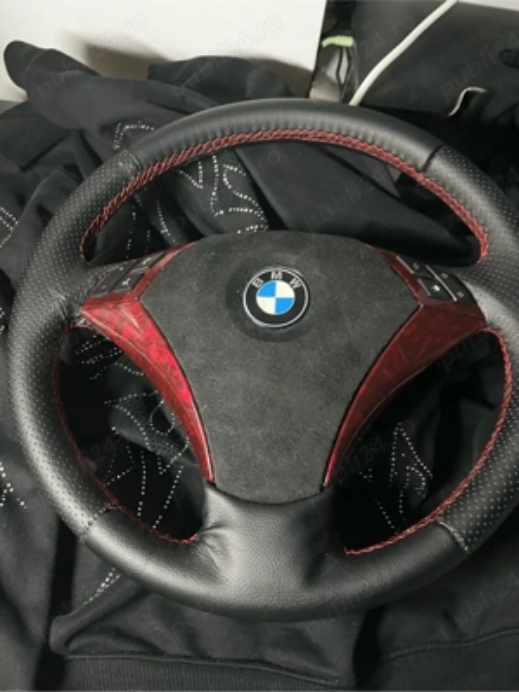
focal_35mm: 26
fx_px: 520
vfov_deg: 67.3
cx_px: 260
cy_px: 346
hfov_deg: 53.1
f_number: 1.6
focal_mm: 5.1
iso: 800
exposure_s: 1/25
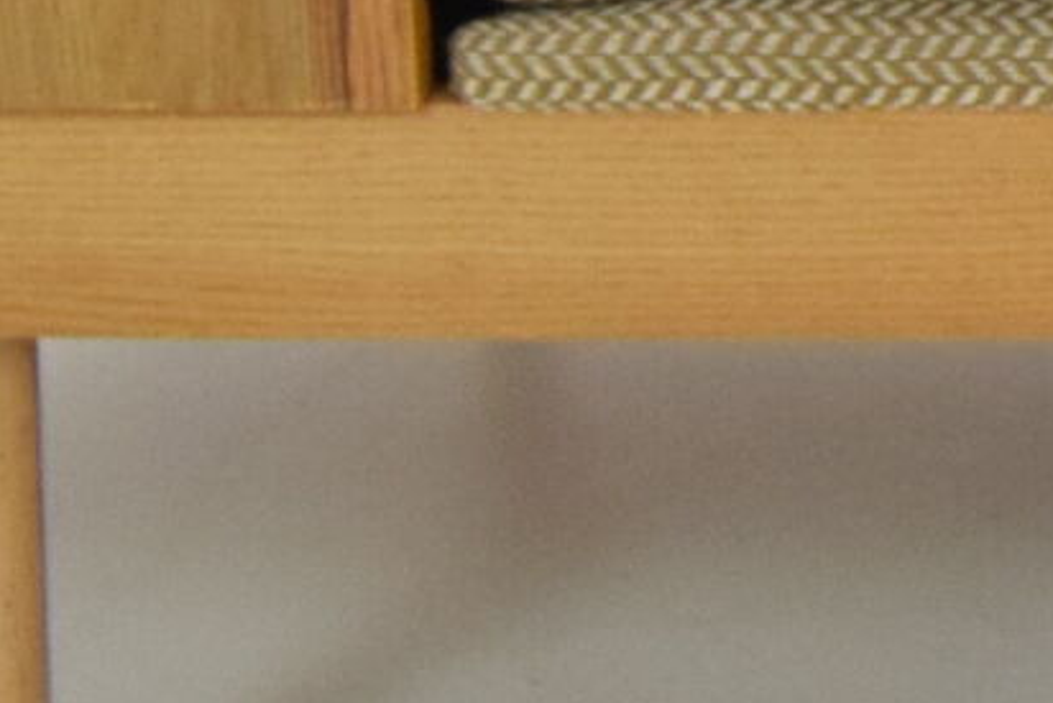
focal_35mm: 218
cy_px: -782
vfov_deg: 6.1
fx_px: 6378
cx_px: 2428
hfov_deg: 8.7
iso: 1600
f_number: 5.6
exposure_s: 1/125
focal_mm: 20
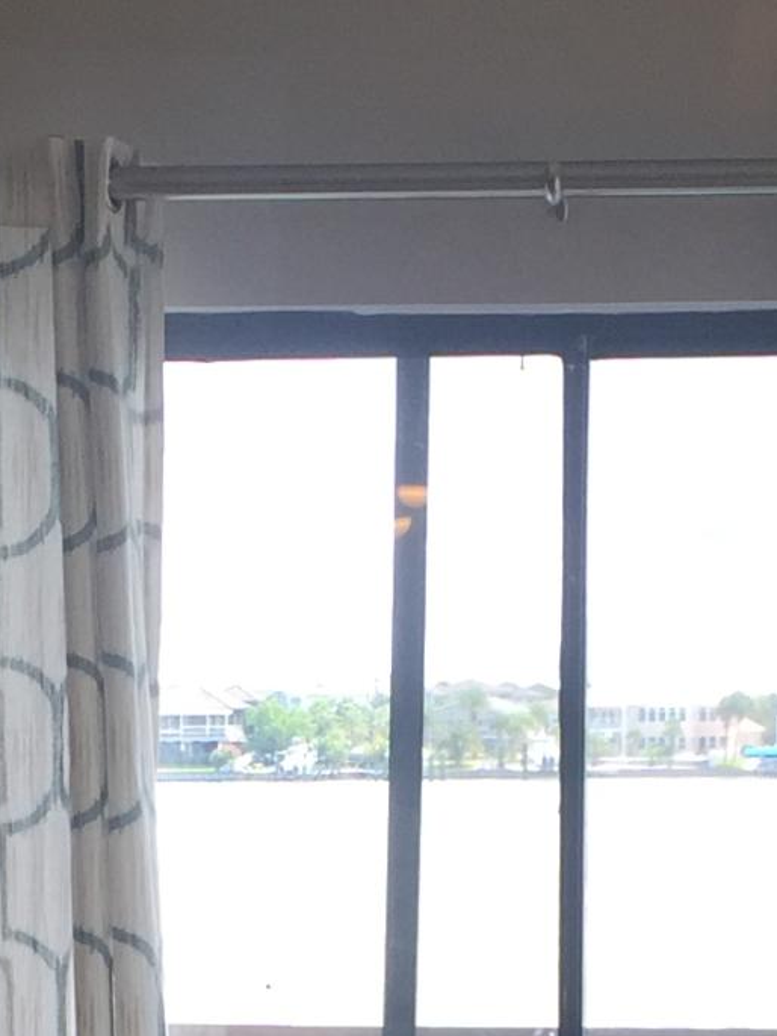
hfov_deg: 11.7
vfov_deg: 14.9
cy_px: 1326
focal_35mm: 127
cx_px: 320
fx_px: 3800
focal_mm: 4.15
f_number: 2.2
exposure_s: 1/205
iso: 32
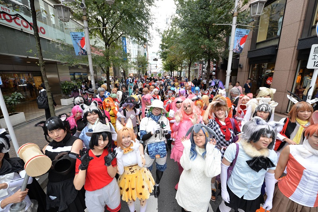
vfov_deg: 81.2
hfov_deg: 104.3
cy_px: 106
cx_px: 159
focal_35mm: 14
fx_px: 124
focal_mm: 14
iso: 800
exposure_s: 1/250
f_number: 8
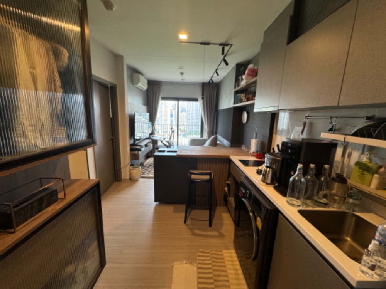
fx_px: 156
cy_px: 144
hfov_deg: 102.1
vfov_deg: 85.7
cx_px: 193
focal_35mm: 14
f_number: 2.2
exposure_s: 1/50
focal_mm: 2.22
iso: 200
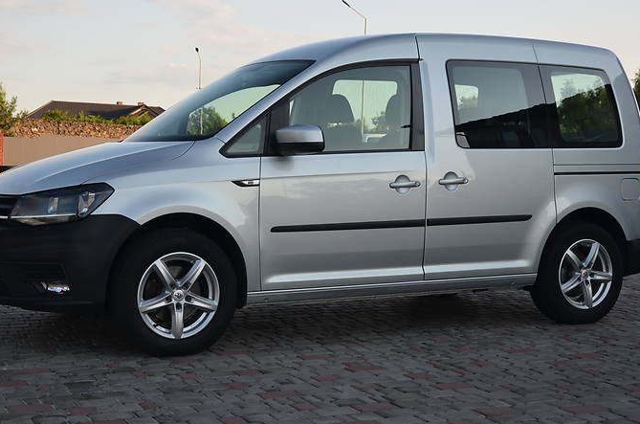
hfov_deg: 32.9
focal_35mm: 61
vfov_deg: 22.1
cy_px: 177
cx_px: 325
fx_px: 1082
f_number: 5.6
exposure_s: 1/125
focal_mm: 34
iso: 200
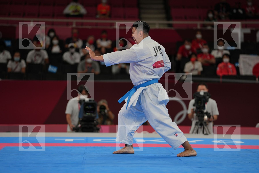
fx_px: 1223
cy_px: 86
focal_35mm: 170
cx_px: 130
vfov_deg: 8.1
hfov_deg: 12.1
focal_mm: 170
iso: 200
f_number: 2.8
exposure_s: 1/500
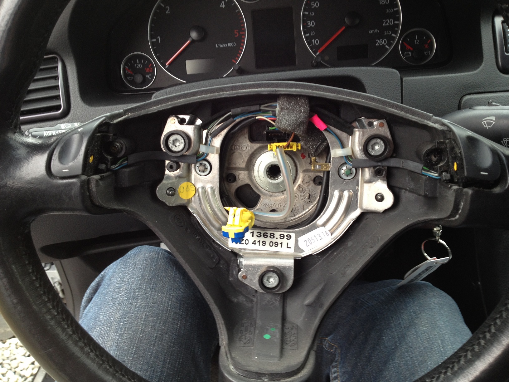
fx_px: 515
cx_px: 254
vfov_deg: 40.7
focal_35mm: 35
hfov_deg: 52.6
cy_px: 191
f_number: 2.4
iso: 50
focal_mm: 4.28
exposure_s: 1/30
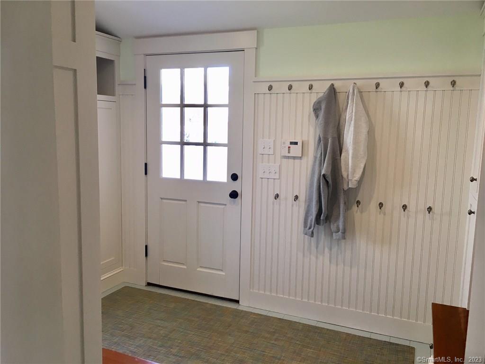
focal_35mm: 29
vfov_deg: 48.2
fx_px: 406
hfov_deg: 61.7
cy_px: 182
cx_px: 242
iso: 25
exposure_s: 1/30
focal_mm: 4.15
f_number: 2.2
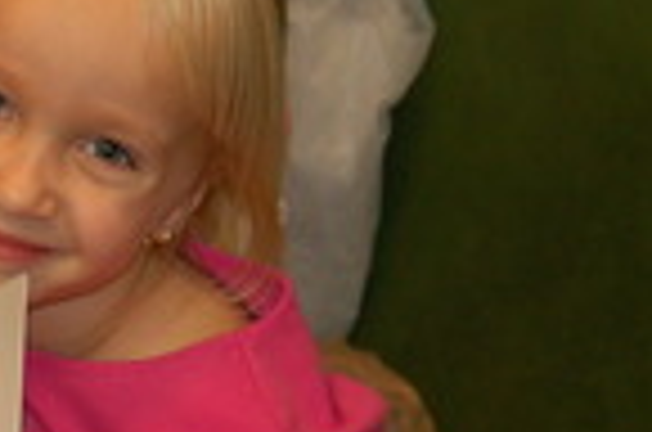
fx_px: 3361
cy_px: 410
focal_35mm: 186
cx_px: -13
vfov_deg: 7.3
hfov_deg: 11.0
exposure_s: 1/60
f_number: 3.3
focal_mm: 28
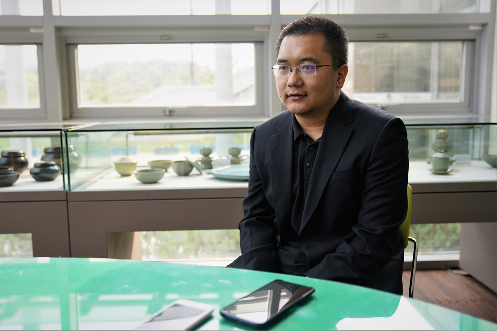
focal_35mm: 31
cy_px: 166
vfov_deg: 42.3
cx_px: 248
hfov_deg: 60.3
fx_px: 428
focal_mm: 31
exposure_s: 1/40
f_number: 2.8
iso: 125
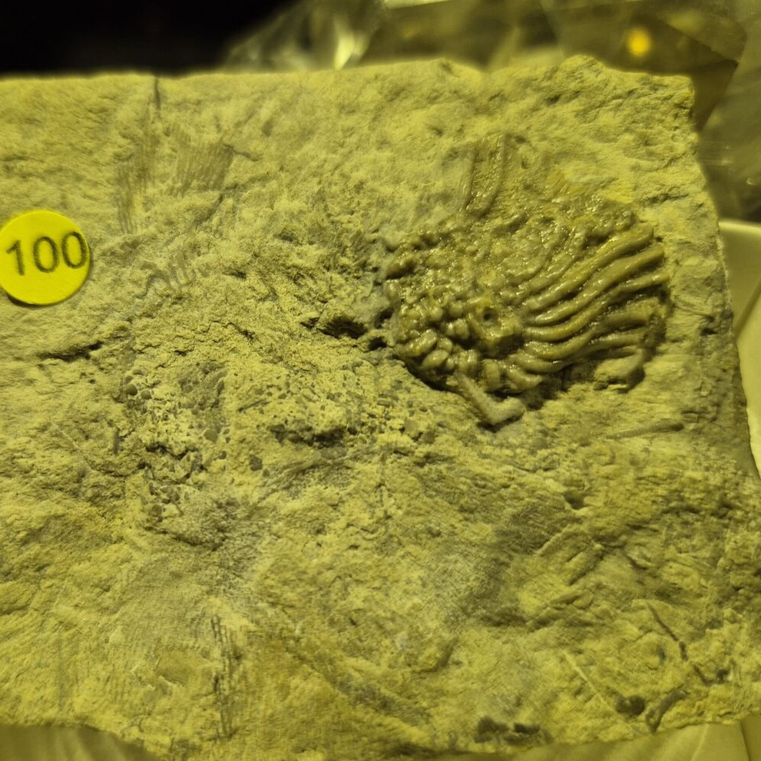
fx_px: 696
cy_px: 383
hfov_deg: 56.3
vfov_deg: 57.3
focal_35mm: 28
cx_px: 265
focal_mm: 5.4
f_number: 1.8
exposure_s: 1/100
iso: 100
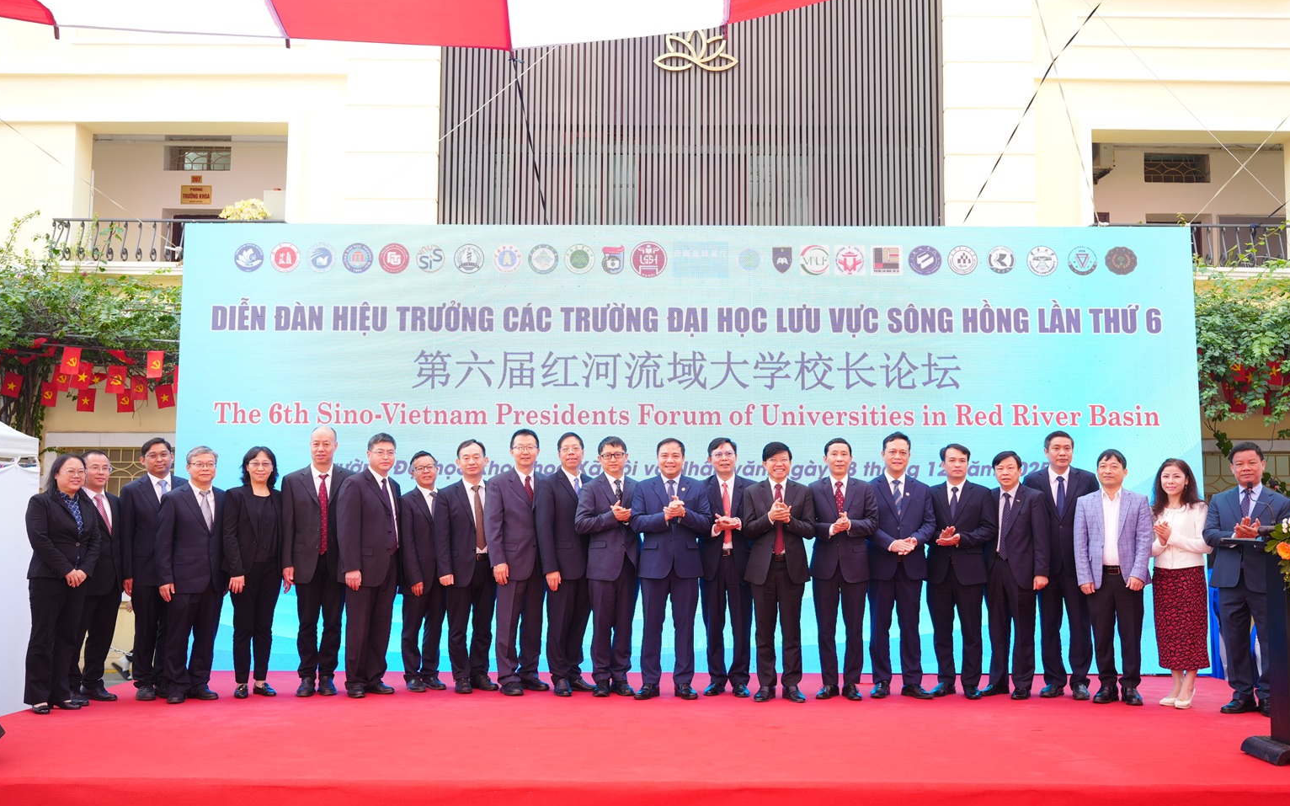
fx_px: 1164
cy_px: 418
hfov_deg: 58.0
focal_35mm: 33
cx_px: 668
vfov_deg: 38.2
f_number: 4
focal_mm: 31.1
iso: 320
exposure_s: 1/125
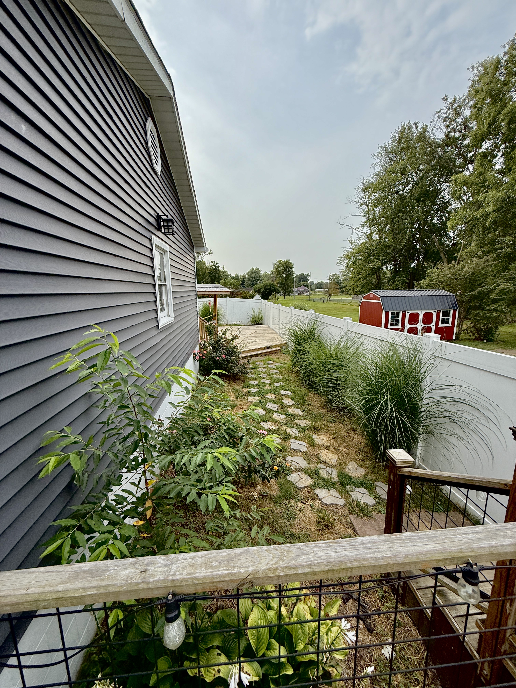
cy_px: 344
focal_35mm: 14
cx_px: 258
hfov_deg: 85.7
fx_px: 278
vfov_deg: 102.1
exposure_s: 1/1235
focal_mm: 2.22
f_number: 2.2
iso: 50
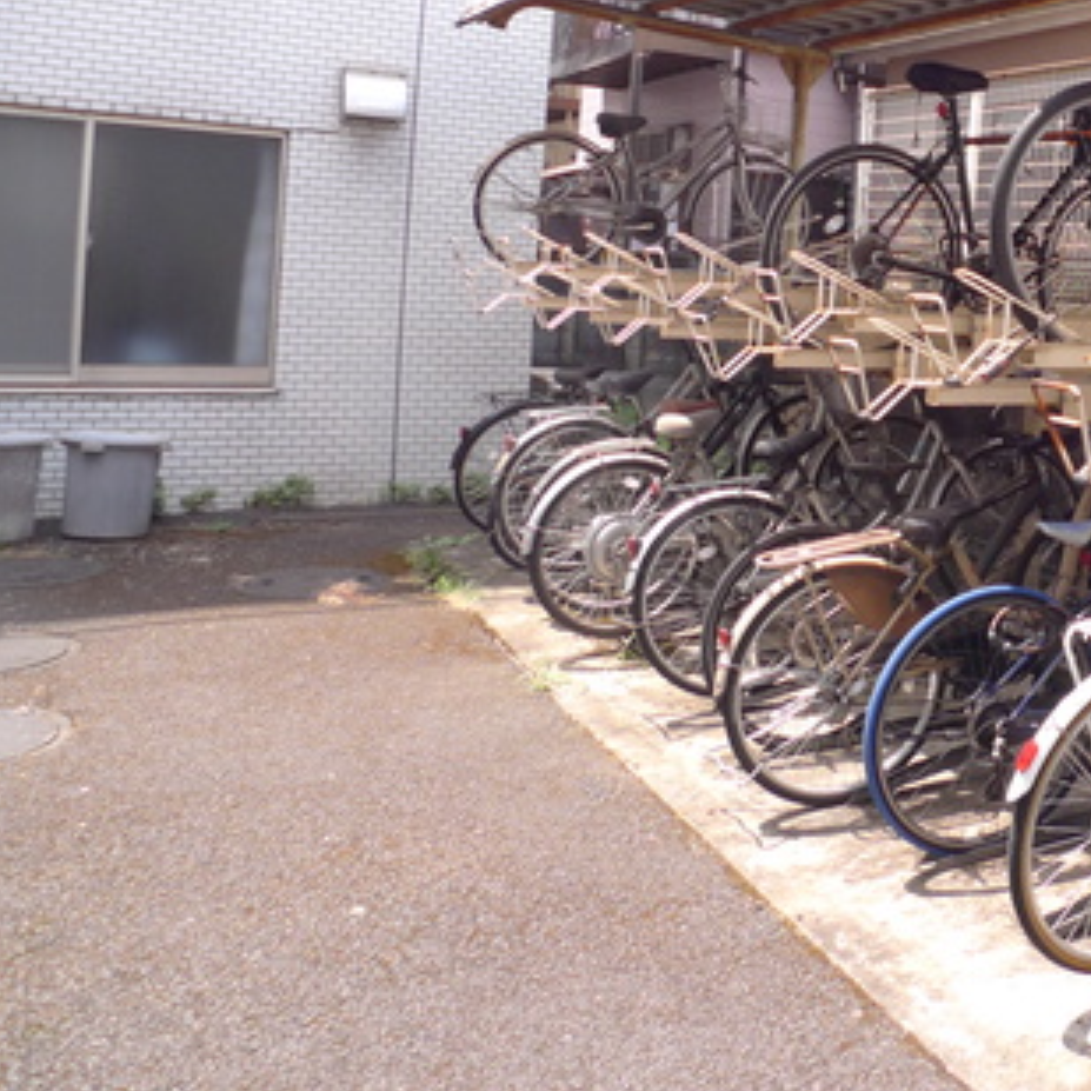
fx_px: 1712
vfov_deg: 34.6
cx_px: 1193
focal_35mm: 48
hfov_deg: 31.5
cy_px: 267
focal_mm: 5.1
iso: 80
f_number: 2.8
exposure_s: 1/400
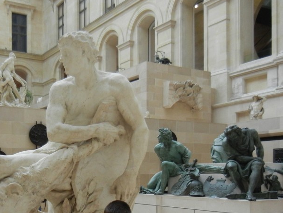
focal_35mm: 51
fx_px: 417
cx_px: 74
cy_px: 176
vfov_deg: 27.9
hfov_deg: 36.7
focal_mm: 5.4
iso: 400
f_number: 3.5
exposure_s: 1/55.7
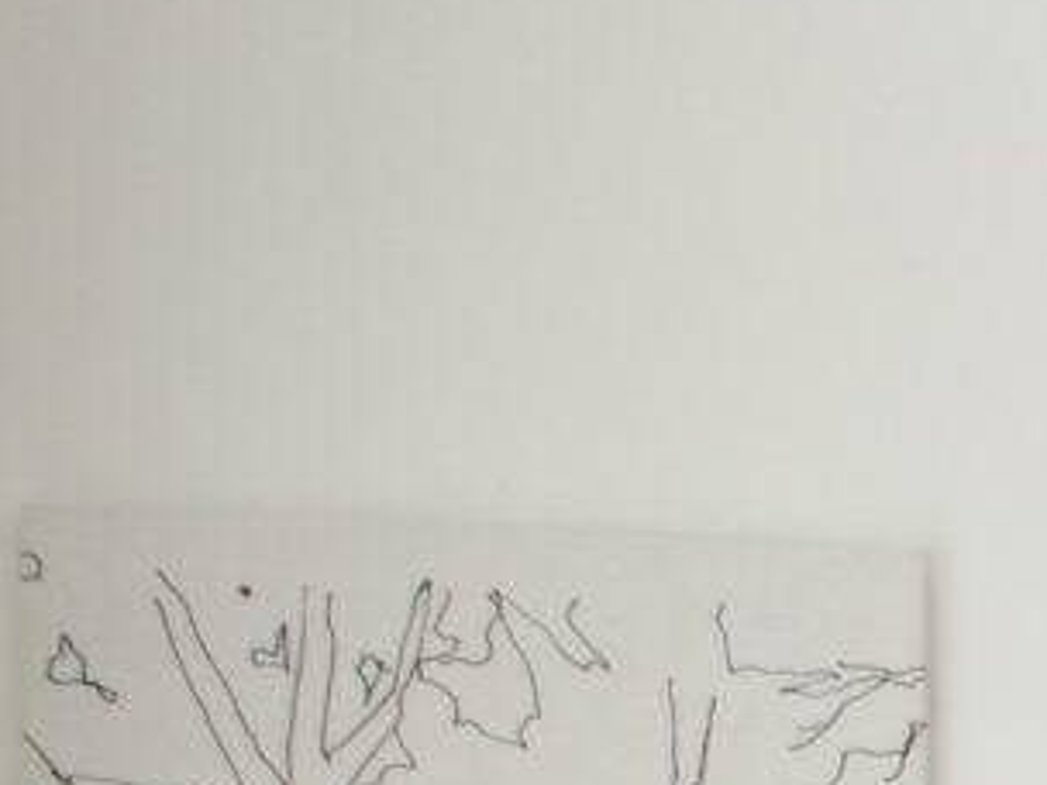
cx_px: 3988
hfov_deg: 6.7
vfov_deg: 5.9
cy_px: 1942
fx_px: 7350
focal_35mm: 243
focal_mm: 20
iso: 800
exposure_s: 1/10
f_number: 6.3
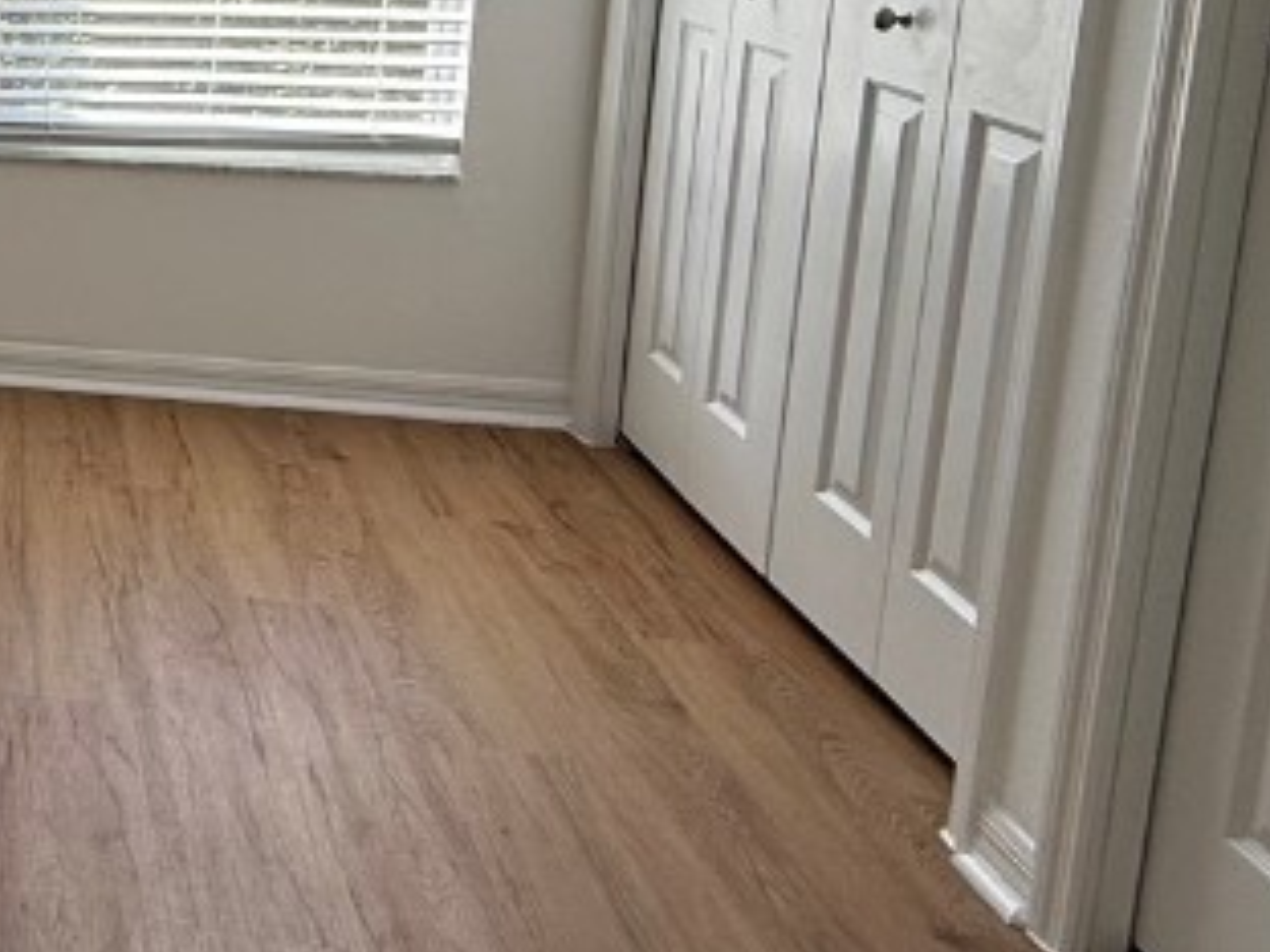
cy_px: 57
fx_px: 1688
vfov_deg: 29.9
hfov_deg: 30.9
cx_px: -431
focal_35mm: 46
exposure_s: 1/179
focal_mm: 2.22
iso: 64
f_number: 2.2
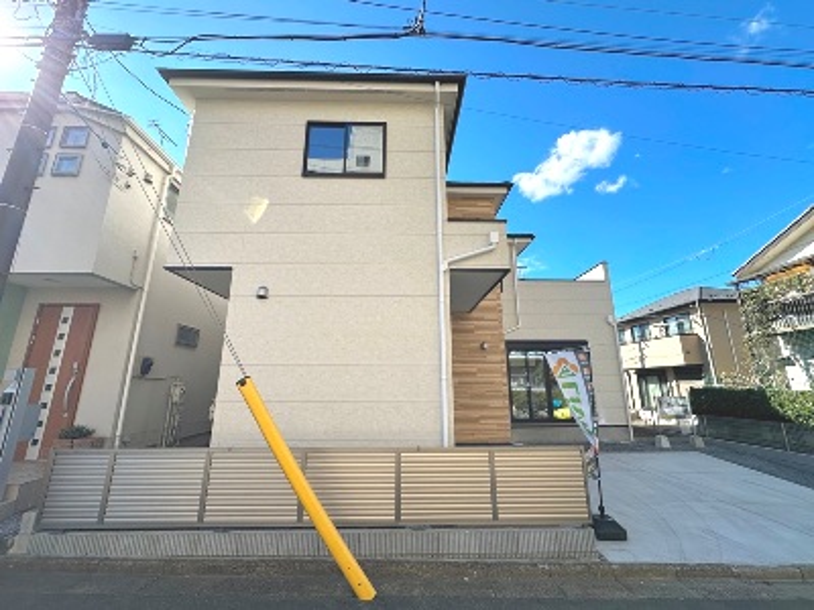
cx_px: 407
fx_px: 329
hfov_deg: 102.1
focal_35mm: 14
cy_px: 305
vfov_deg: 85.7
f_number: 2.2
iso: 40
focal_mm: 2.22
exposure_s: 1/1135
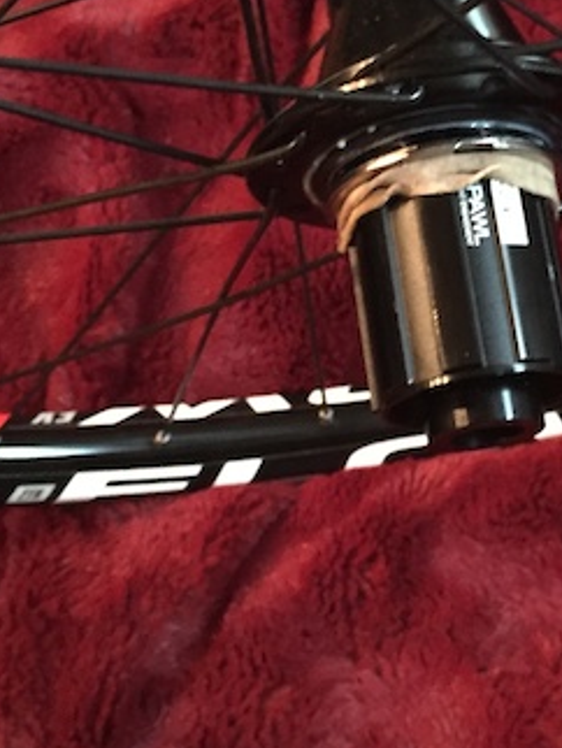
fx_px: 1557
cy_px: 281
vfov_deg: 26.9
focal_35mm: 72
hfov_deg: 20.2
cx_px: 478
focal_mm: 4.15
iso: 800
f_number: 2.2
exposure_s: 1/15
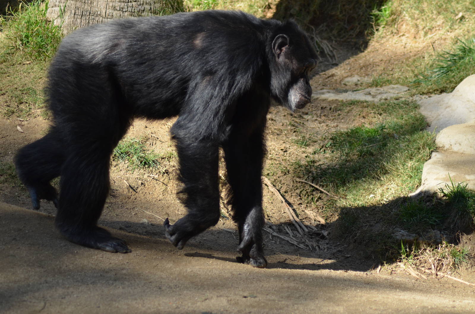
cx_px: 238
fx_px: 2765
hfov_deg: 9.8
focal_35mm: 210
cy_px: 157
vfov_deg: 6.5
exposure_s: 1/1000
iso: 400
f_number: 4.2
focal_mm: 140
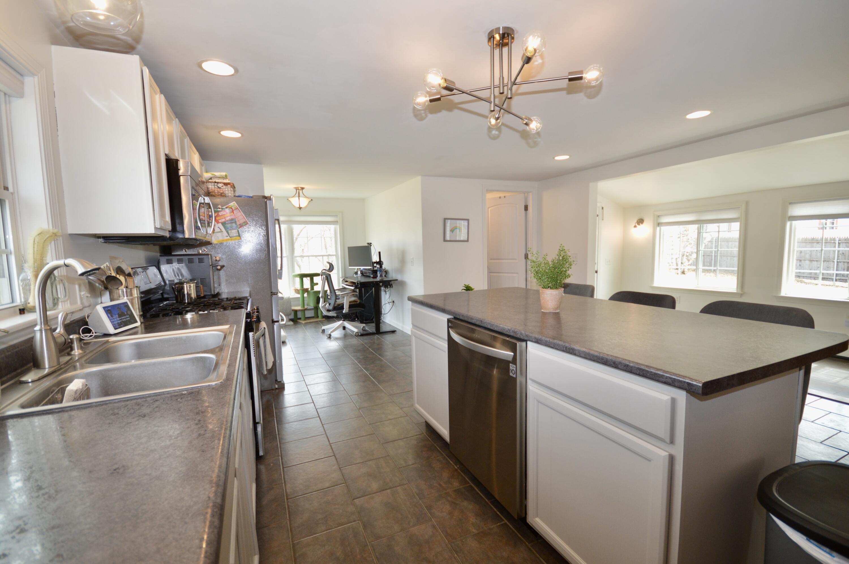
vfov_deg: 77.2
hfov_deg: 100.4
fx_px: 353
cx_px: 424
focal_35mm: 15
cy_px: 282
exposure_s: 1/80
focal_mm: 10
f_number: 4.5
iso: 400
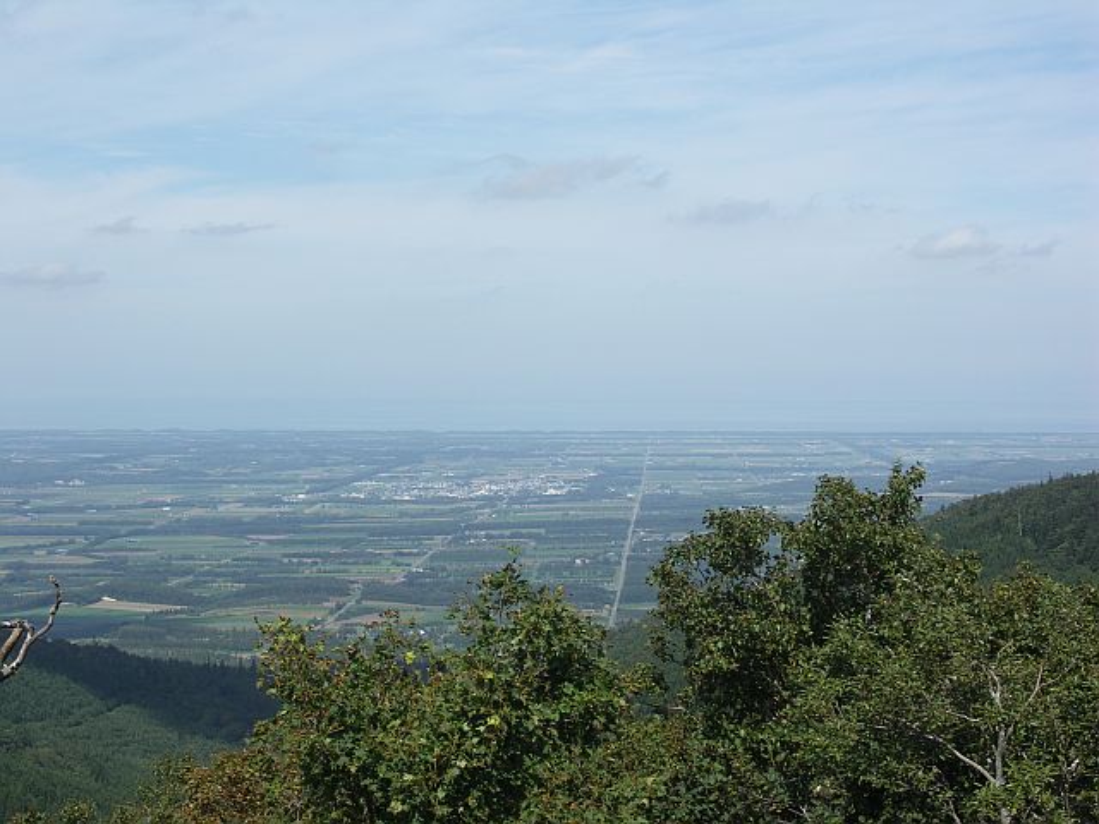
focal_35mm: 64
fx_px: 2032
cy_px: 412
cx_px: 550
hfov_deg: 30.3
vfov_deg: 22.9
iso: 50
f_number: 5.6
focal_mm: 16.5
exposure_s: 1/320
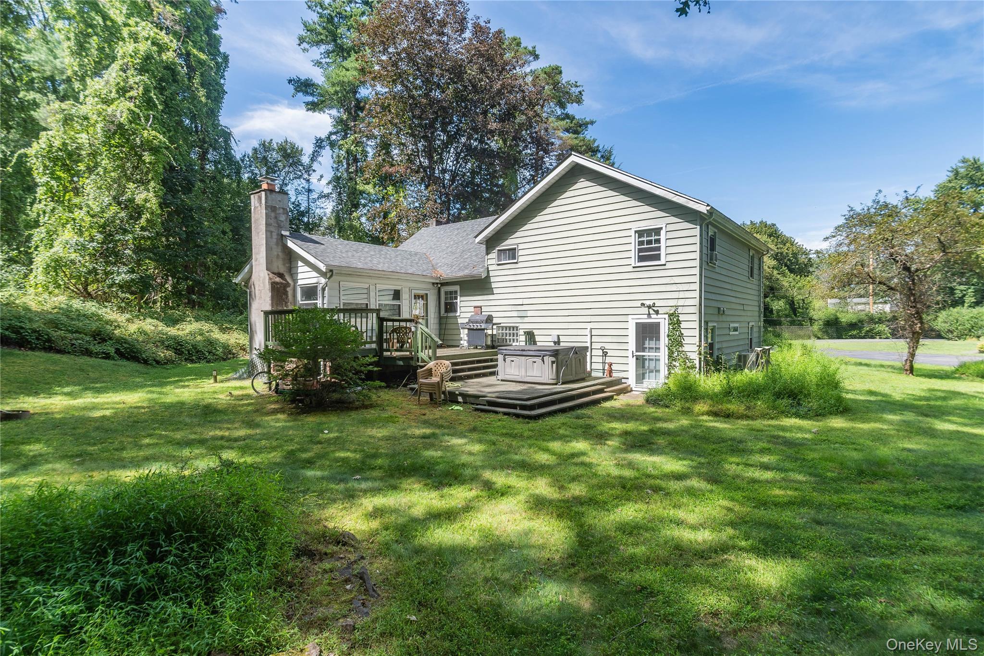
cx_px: 492
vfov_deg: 70.4
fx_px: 465
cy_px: 328
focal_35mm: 17
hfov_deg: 93.3
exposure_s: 1/200
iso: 100
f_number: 7.1
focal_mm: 11.5
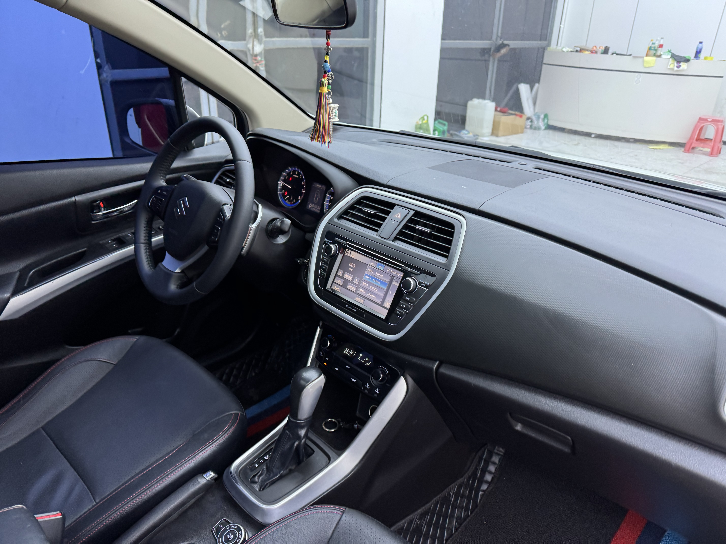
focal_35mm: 24
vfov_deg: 56.8
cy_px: 272
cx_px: 363
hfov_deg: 71.6
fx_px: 503
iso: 100
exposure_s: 1/50
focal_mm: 6.76
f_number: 1.78
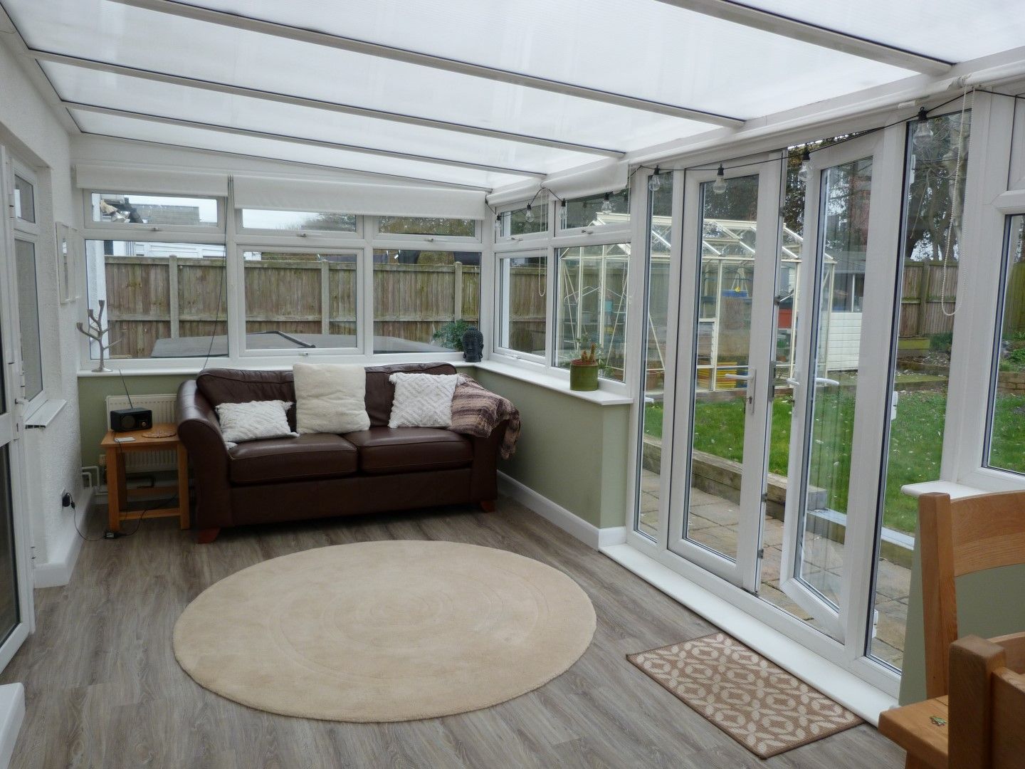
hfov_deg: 69.4
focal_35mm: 25
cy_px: 384
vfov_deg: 54.9
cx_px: 512
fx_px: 740
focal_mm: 4.5
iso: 80
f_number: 2.8
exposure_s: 1/60
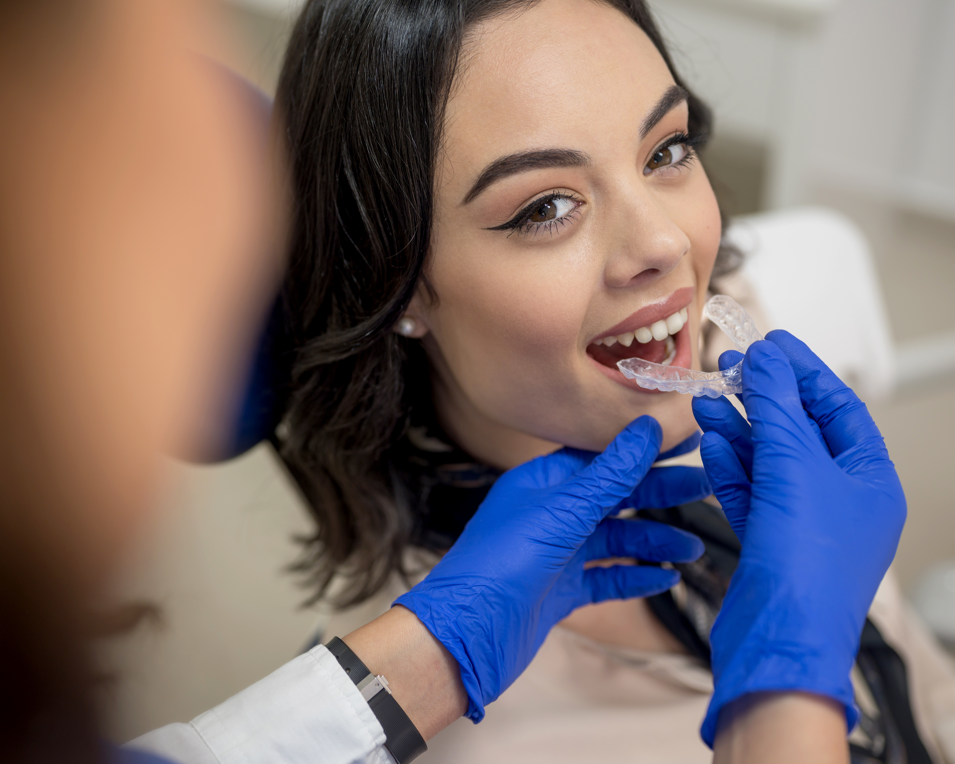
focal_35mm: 57
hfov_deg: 33.0
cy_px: 382
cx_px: 460
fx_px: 1611
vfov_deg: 26.7
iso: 110
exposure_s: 1/60
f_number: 2.5
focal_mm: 50
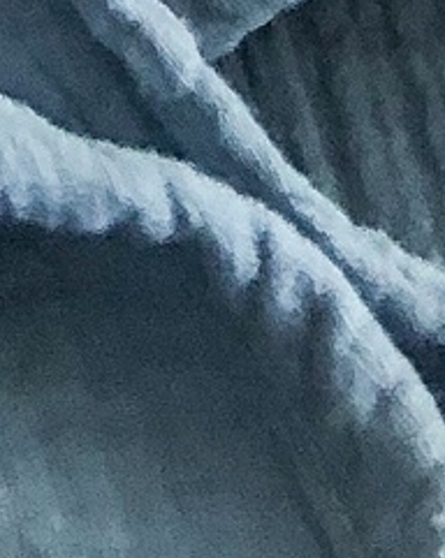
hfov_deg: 6.2
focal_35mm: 229
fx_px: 3780
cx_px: -860
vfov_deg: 6.9
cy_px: -1503
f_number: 1.8
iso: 100
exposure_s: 1/9
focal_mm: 3.99
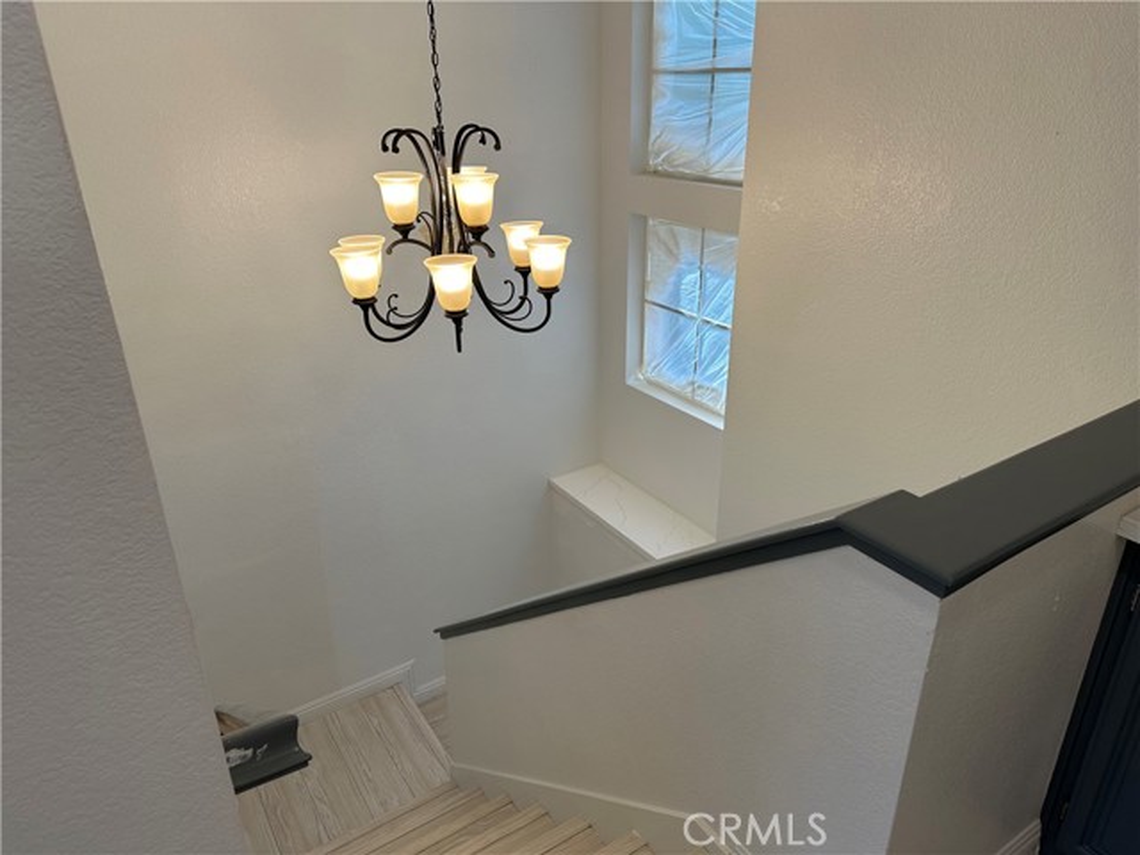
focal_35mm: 24
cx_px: 570
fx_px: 790
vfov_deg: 56.8
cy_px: 428
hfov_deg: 71.6
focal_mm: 6.86
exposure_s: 1/133
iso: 64
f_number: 1.78
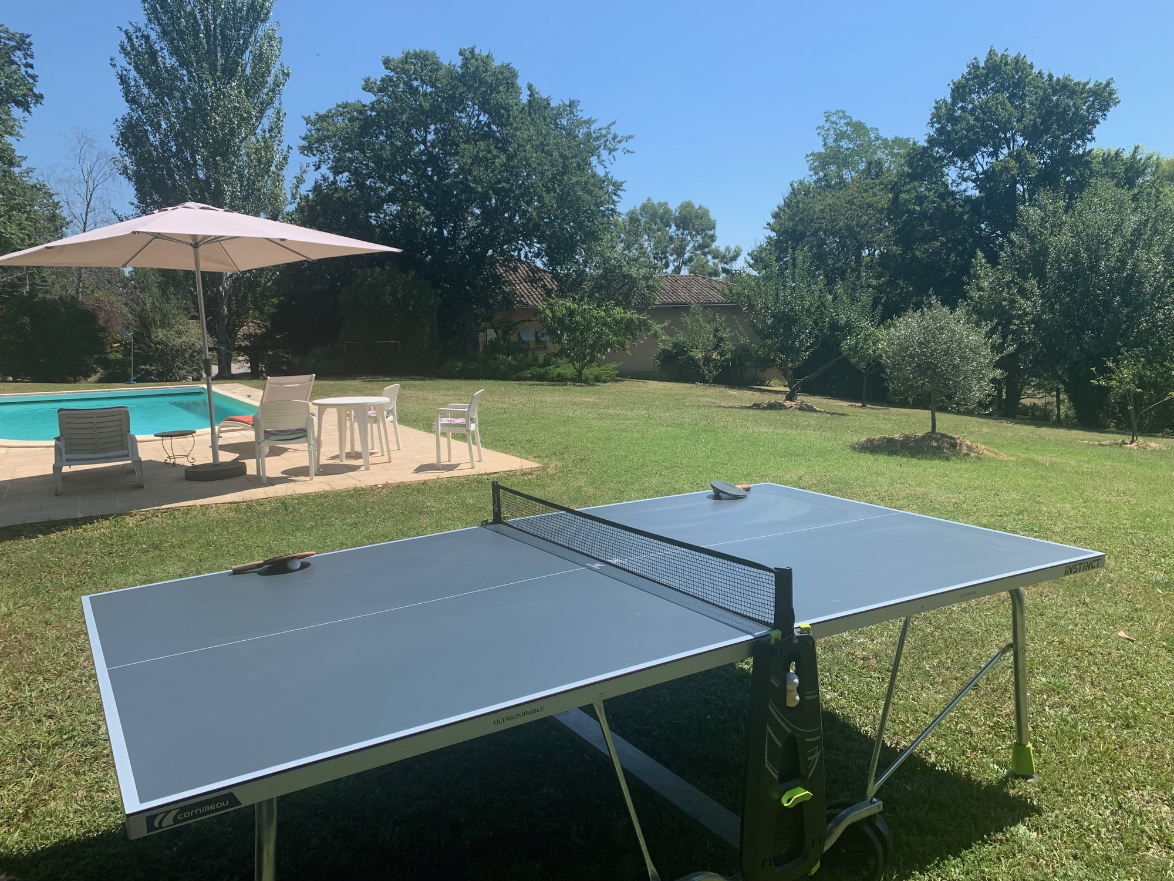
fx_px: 882
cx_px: 587
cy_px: 440
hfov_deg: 67.3
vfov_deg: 53.1
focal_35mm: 26
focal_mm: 4.25
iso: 25
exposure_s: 1/1718
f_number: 1.8
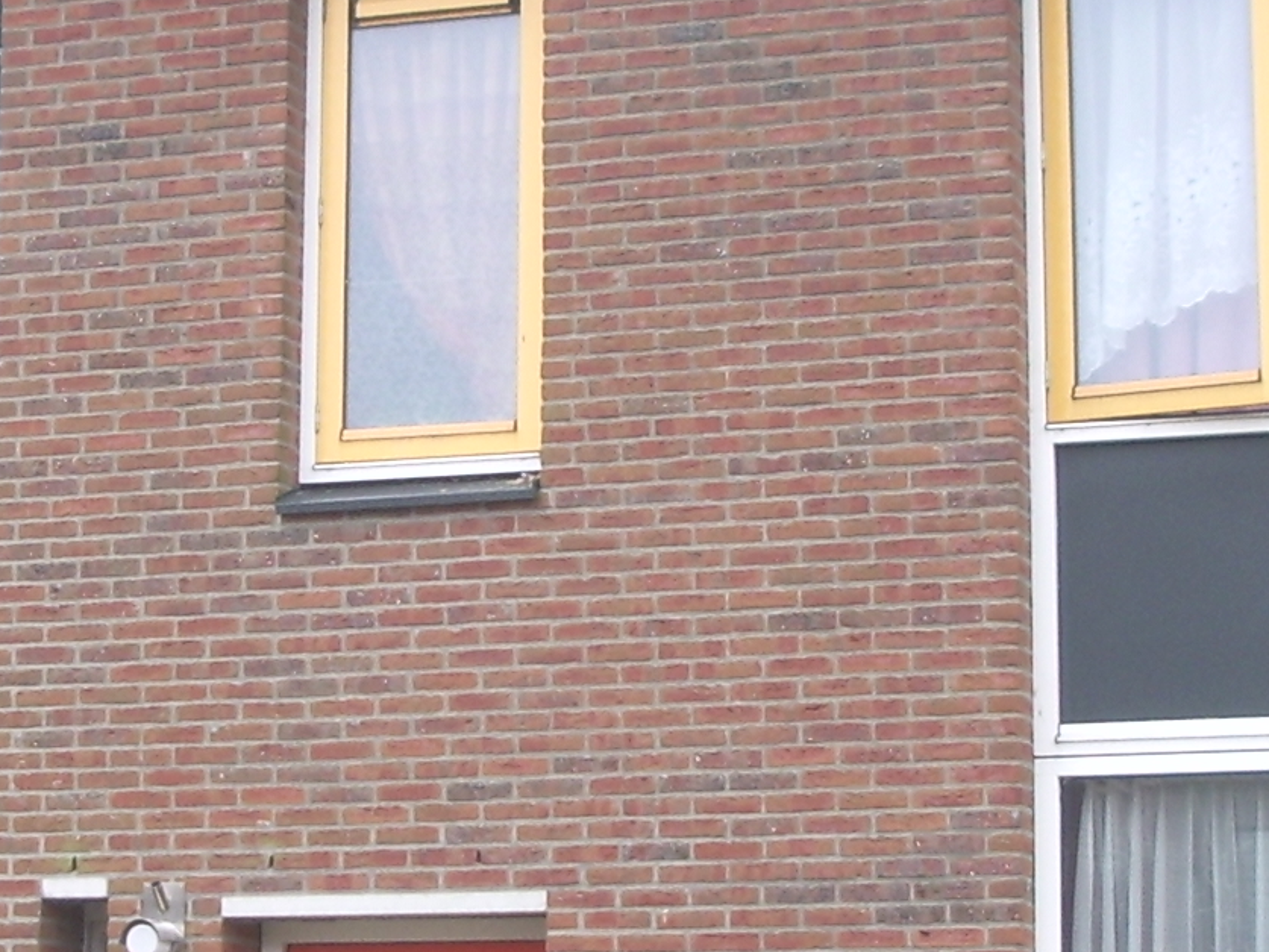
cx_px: 394
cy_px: 697
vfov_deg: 13.8
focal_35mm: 107
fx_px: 3923
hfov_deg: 18.3
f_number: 2.6
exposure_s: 1/80
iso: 50
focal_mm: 5.8
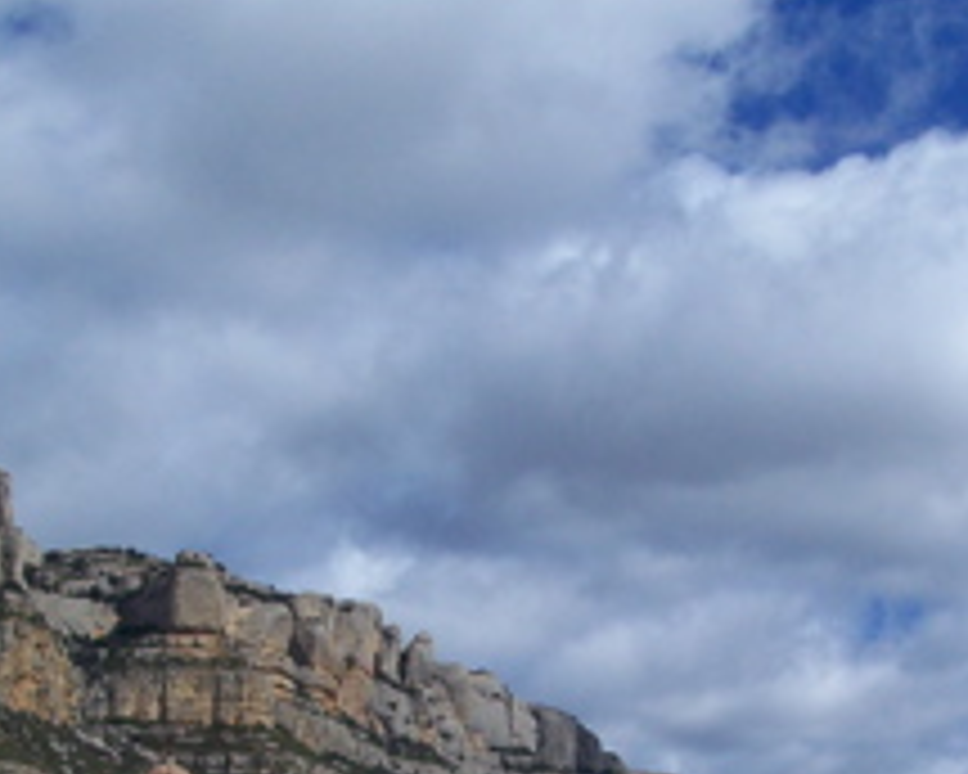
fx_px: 2464
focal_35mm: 86
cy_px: 812
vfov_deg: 17.4
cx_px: 489
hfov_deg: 22.2
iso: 80
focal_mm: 6.3
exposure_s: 1/800
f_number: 5.6
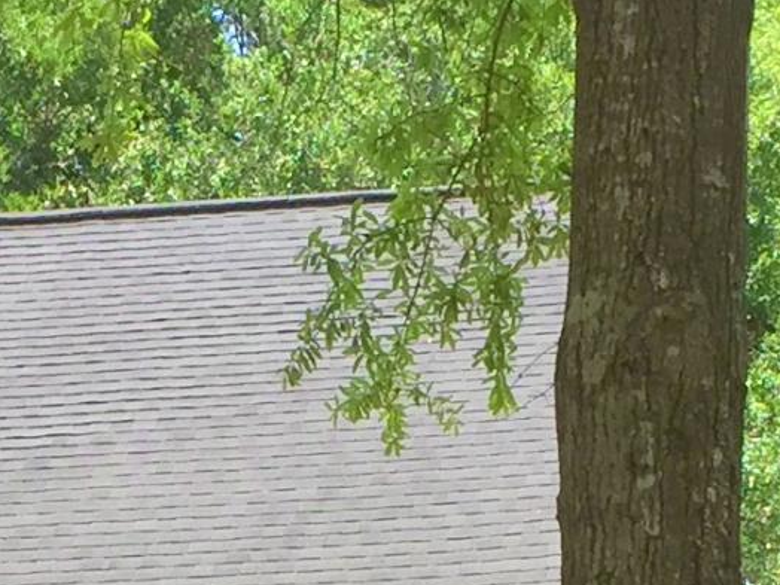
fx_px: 3740
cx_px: 325
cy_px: 1148
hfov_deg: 11.9
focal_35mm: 166
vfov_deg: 8.5
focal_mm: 4.15
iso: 32
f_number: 2.2
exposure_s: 1/648
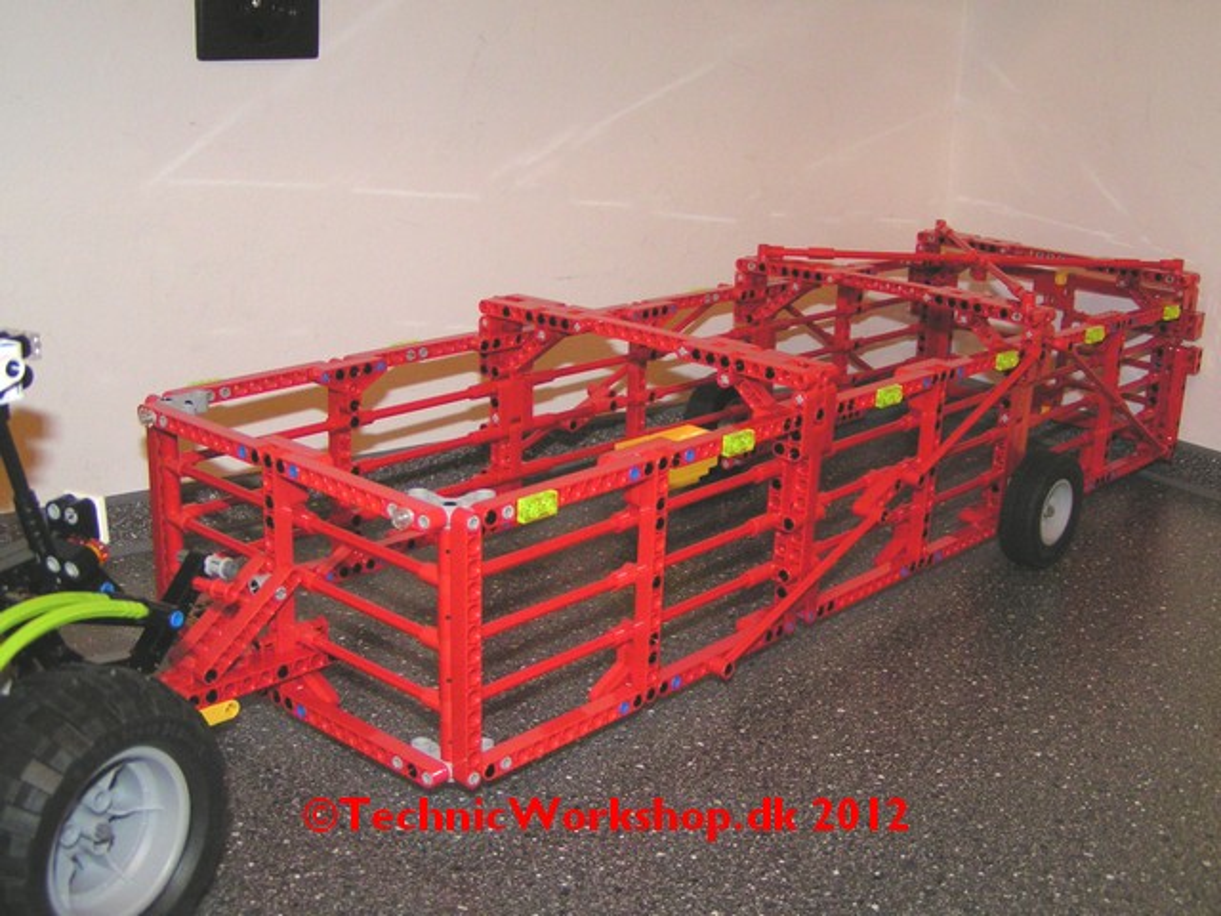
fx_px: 1340
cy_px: 458
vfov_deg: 37.7
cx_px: 610
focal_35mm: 38
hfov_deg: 49.0
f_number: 2.8
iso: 200
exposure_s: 1/40
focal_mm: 5.8
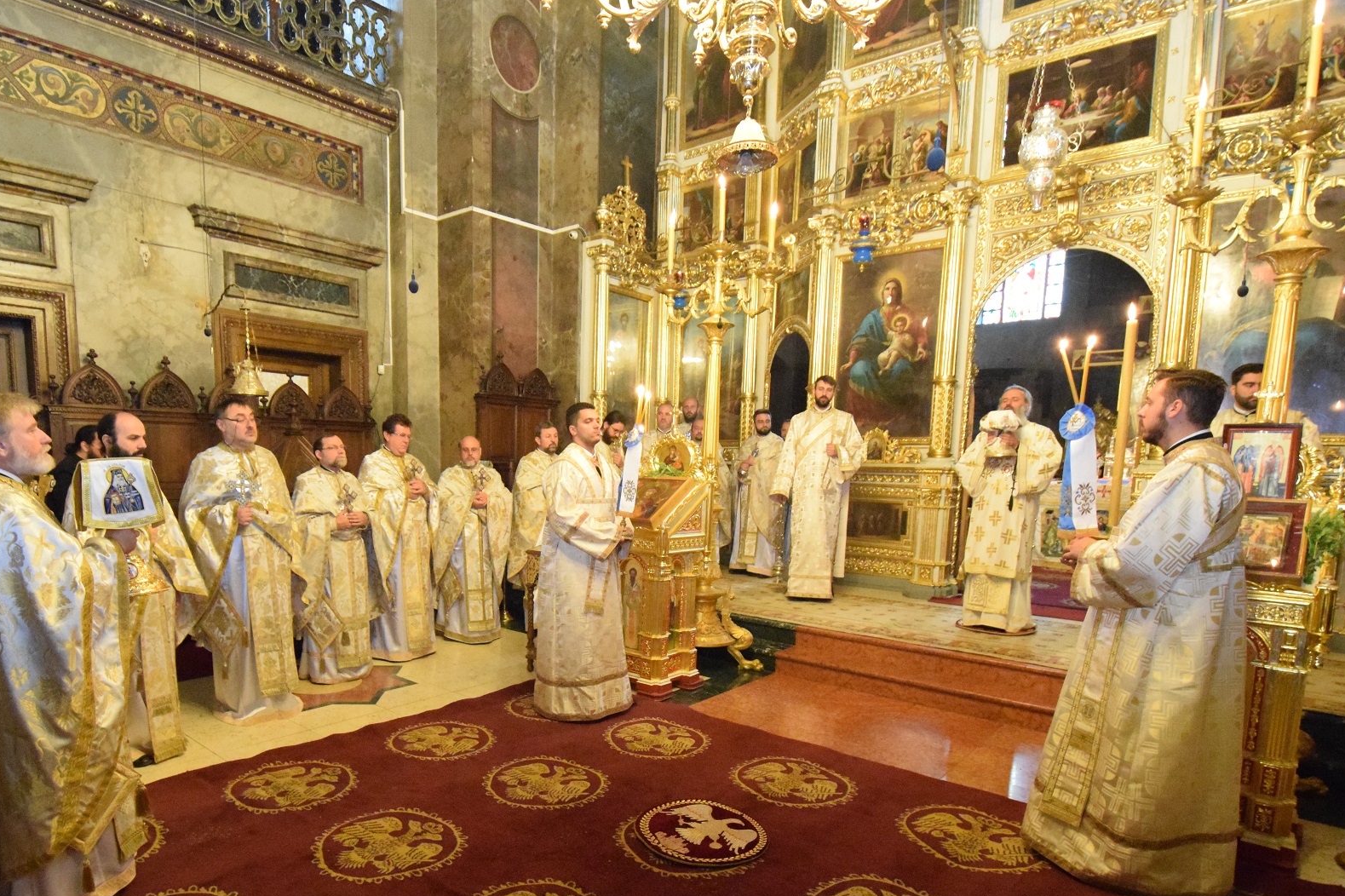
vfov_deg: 63.9
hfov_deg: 86.3
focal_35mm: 19
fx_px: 710
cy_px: 540
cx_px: 573
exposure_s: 1/30
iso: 8000
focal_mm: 10
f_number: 4
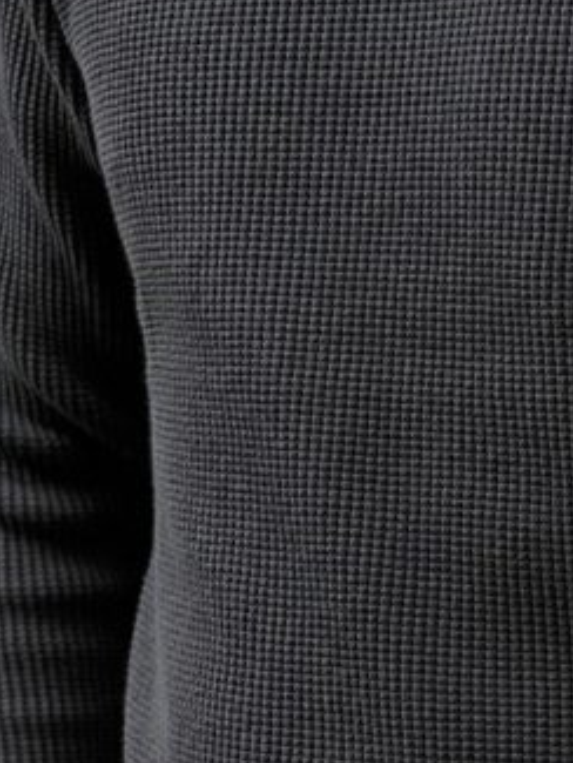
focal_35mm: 164
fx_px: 3617
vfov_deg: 12.0
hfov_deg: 8.8
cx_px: 888
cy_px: 531
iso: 20
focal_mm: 6
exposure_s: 1/137
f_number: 2
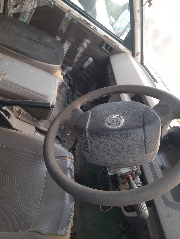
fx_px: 173
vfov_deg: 69.4
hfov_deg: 54.9
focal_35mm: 25
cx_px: 90
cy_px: 120
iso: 200
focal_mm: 4.6
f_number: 2
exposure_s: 1/50
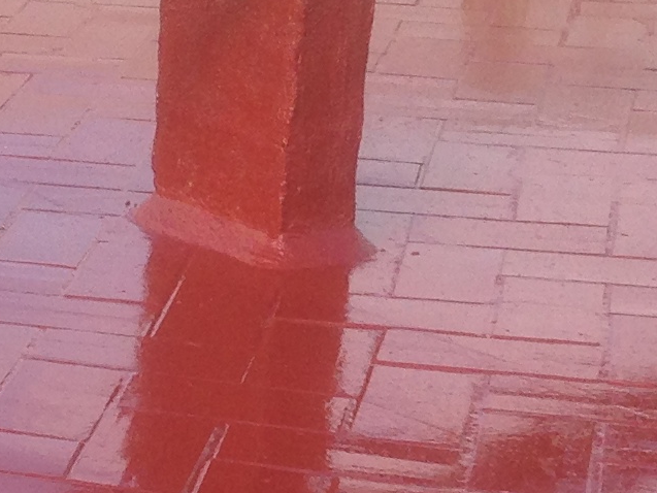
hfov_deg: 11.1
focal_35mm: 169
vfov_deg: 8.8
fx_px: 3208
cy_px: 311
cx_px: -424
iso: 50
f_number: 2.4
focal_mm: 4.13
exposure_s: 1/583
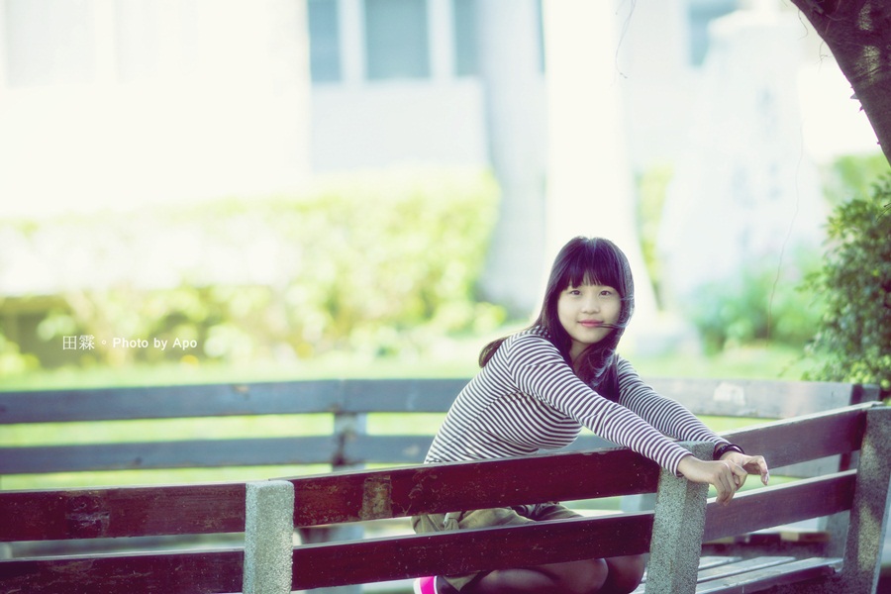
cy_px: 297
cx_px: 446
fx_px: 5011
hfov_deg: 10.2
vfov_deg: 6.8
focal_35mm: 202
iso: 100
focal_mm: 135
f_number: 2
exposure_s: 1/500
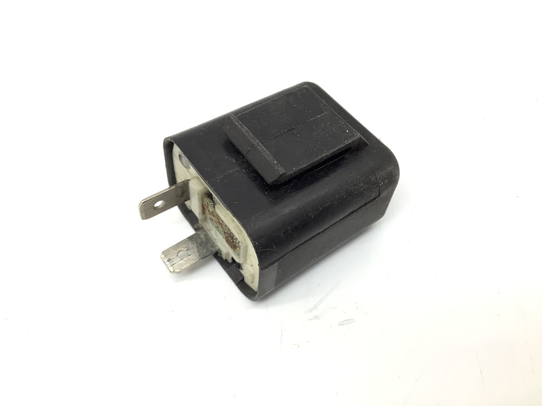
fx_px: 485
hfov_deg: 58.4
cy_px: 203
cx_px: 271
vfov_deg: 45.4
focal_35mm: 31
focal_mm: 3.3
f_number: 2.4
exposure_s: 1/120
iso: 64
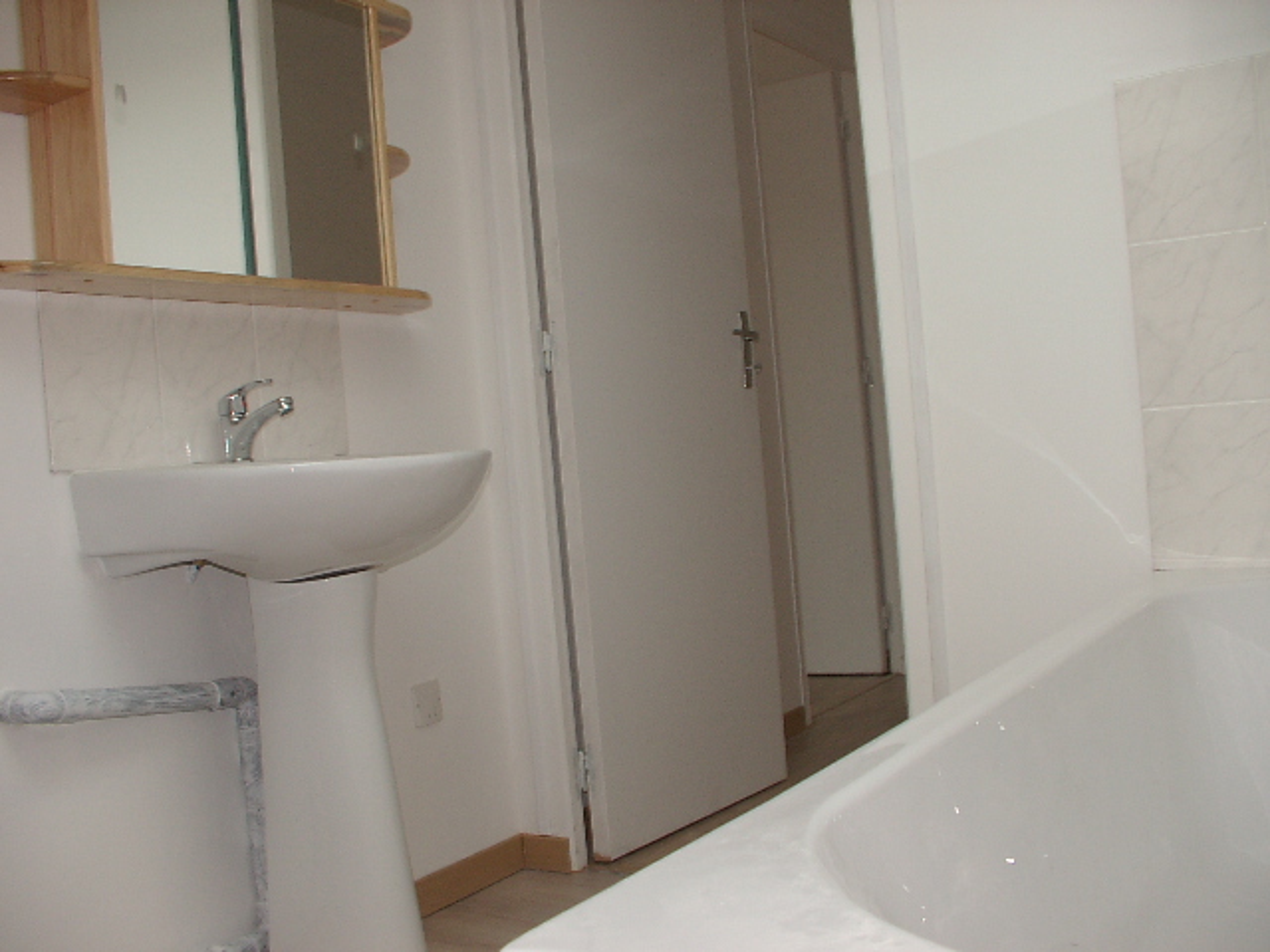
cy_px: 476
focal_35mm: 37
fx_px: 1357
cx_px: 635
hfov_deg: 50.1
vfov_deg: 38.7
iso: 100
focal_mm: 5.8
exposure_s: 1/30
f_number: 3.1
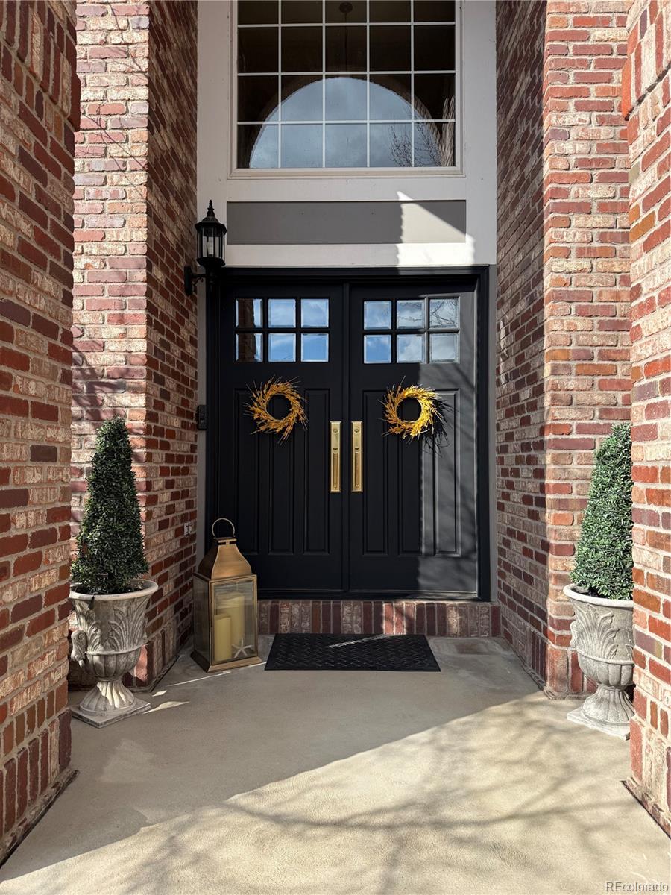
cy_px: 448
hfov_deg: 56.8
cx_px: 336
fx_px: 620
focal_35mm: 24
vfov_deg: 71.6
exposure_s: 1/2299
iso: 80
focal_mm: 6.76
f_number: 1.78
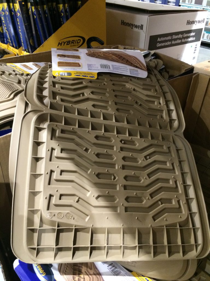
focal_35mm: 29
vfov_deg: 61.7
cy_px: 140
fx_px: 235
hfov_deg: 48.2
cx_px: 105
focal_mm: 4.15
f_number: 2.2
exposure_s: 1/20
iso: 320
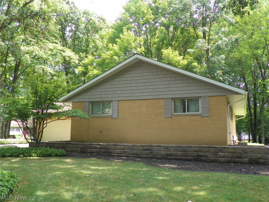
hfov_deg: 52.6
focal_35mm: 35
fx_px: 272
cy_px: 101
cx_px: 134
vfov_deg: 40.7
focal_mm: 6.2
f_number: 3.2
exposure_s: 1/160
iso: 64
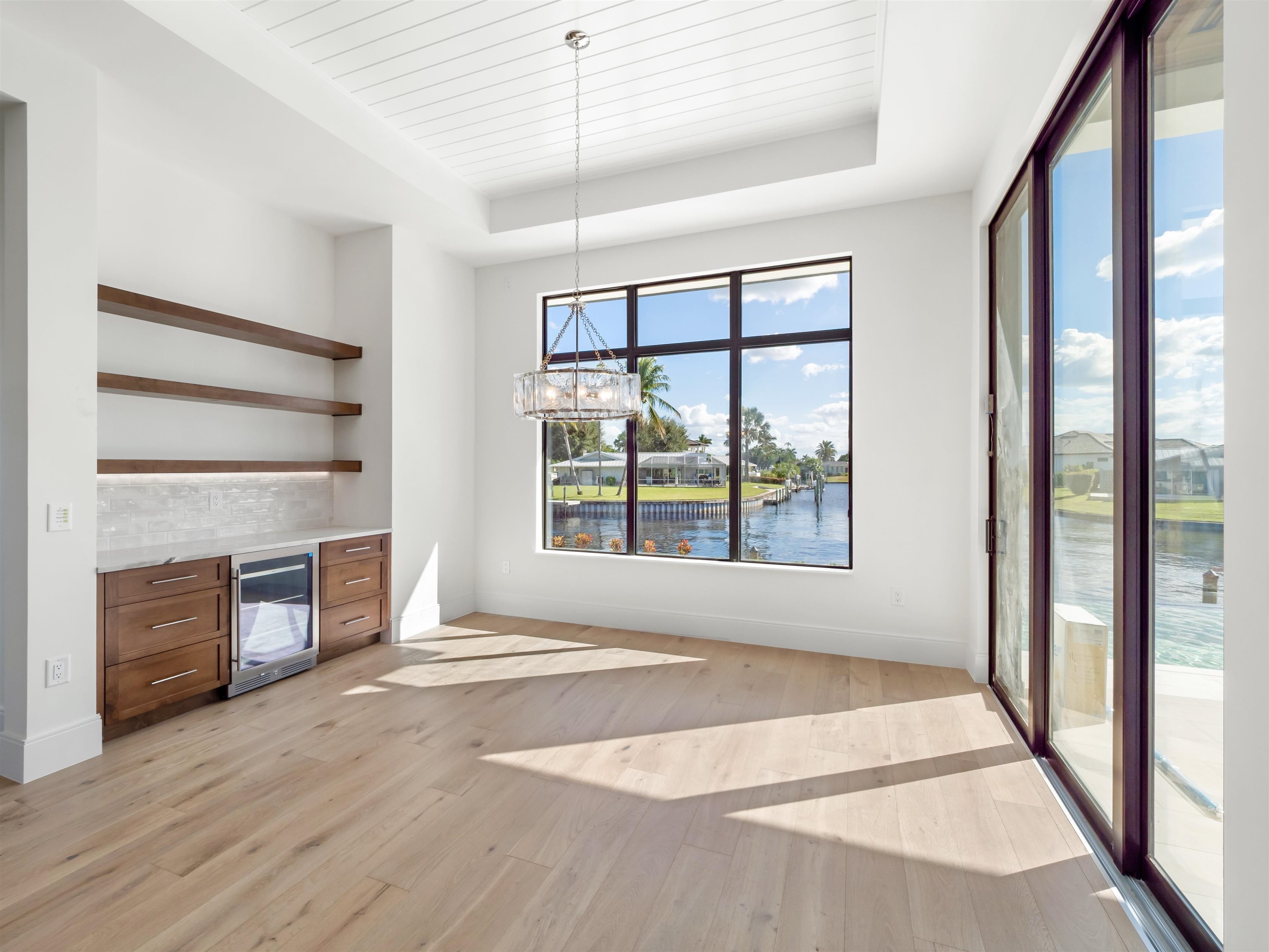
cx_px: 634
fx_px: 513
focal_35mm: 14
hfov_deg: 102.1
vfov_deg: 85.7
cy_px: 476
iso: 200
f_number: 7.1
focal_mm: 7
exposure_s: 1/60
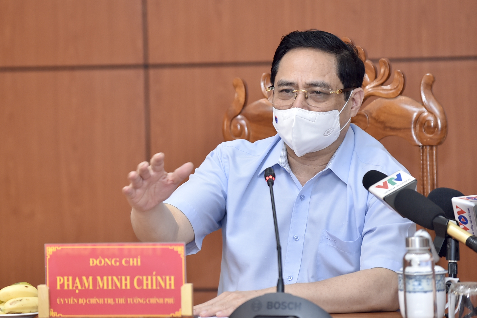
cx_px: 238
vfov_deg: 6.9
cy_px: 159
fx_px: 2650
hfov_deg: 10.3
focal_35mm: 200
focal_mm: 200
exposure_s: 1/160
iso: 1600
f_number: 3.2
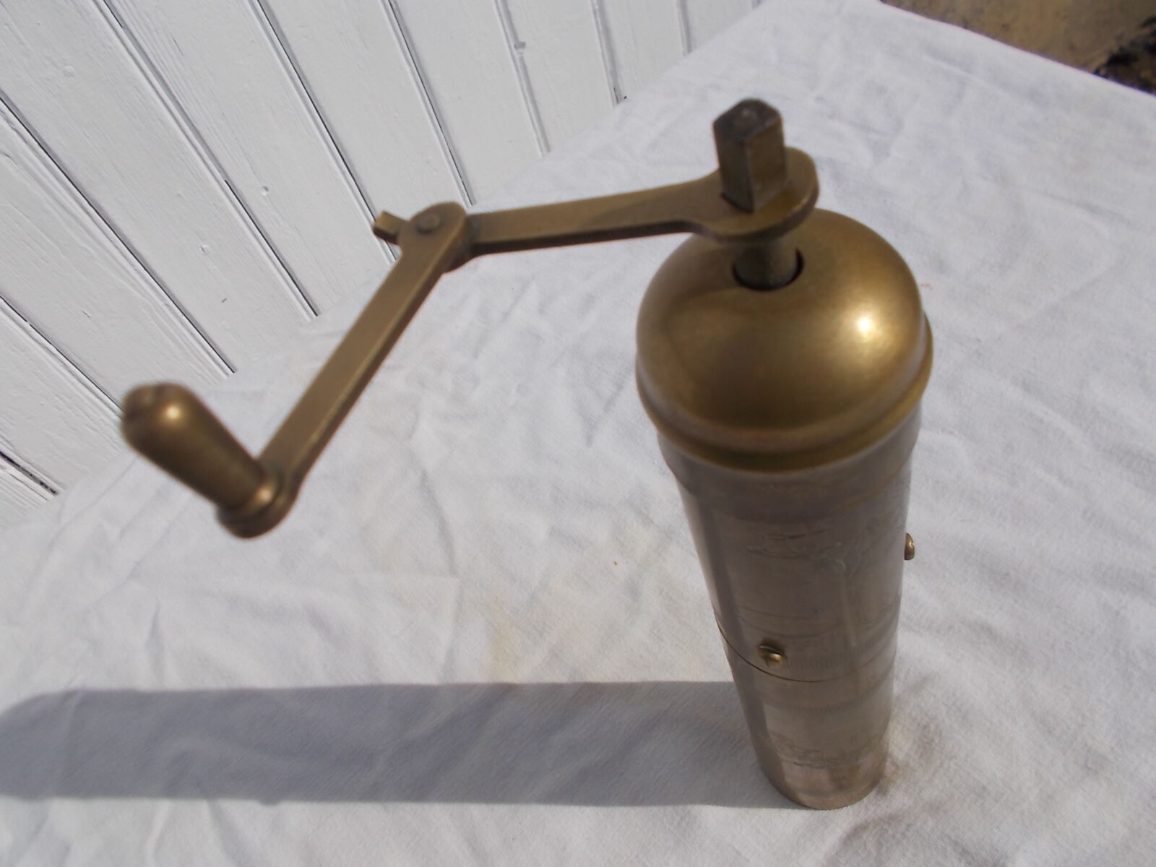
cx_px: 578
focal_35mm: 26
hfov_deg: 67.3
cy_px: 434
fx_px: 868
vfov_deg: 53.1
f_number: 8
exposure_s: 1/400
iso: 80
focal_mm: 4.6
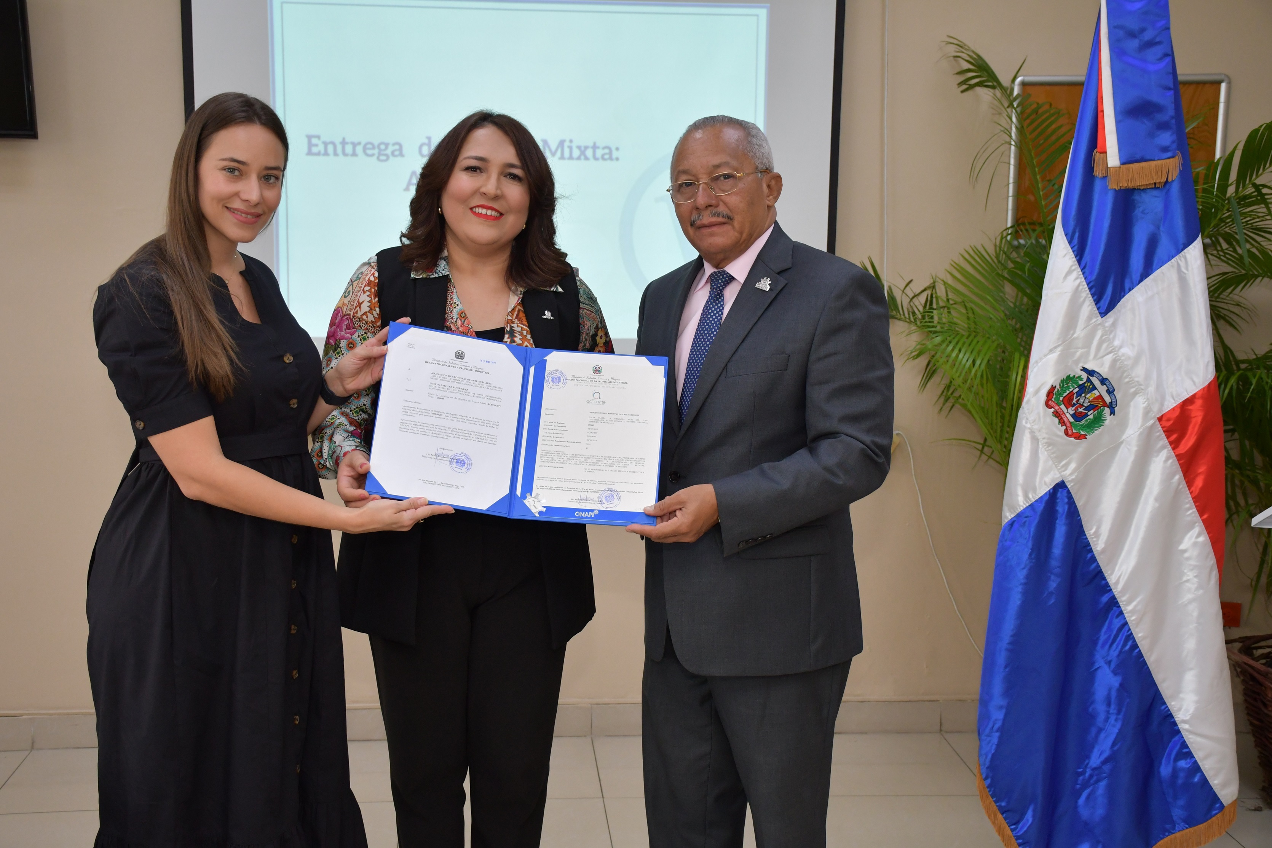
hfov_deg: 41.1
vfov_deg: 28.1
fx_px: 1696
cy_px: 424
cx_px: 636
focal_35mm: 48
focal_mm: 32
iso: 1000
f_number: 5
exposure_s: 1/160
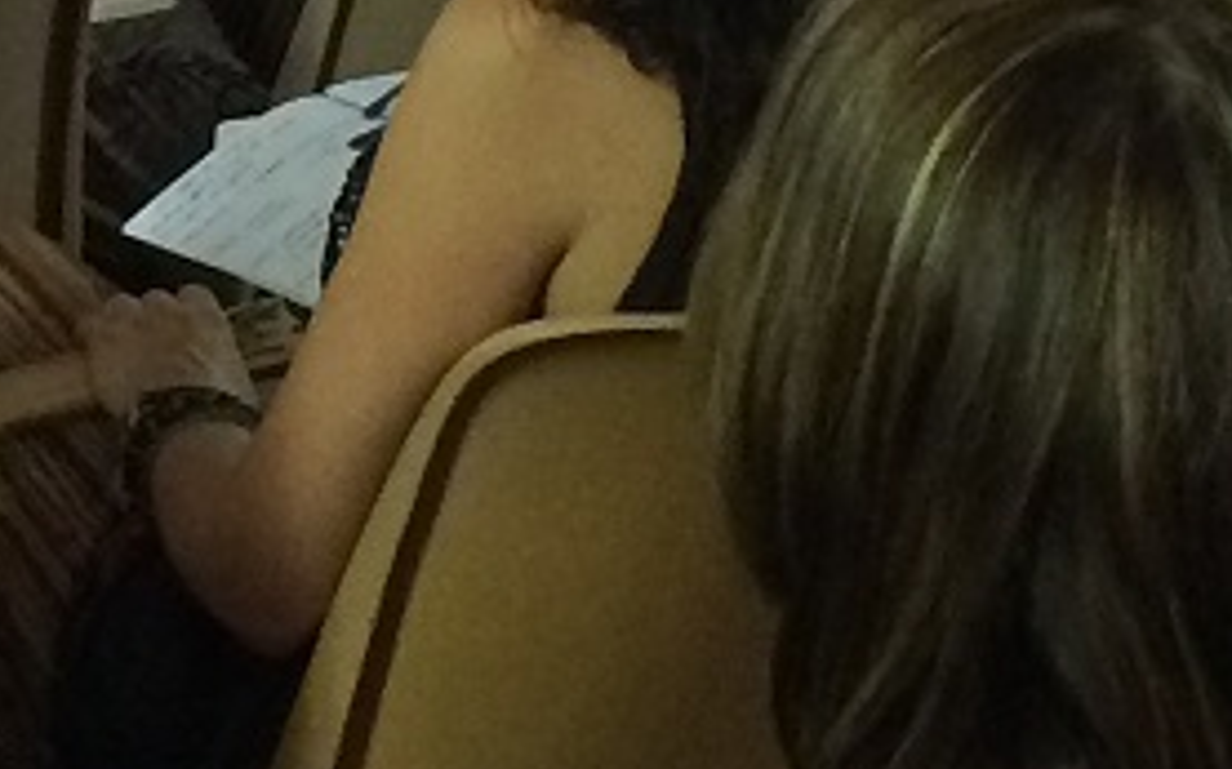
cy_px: -676
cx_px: -569
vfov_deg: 7.0
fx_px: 6076
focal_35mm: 181
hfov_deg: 11.2
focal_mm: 4.15
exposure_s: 1/33
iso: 320
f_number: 2.2
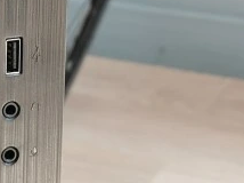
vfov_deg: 9.2
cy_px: 70
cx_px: 1
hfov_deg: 12.1
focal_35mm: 161
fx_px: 1134
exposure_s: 1/100
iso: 80
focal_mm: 5.56
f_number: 1.6
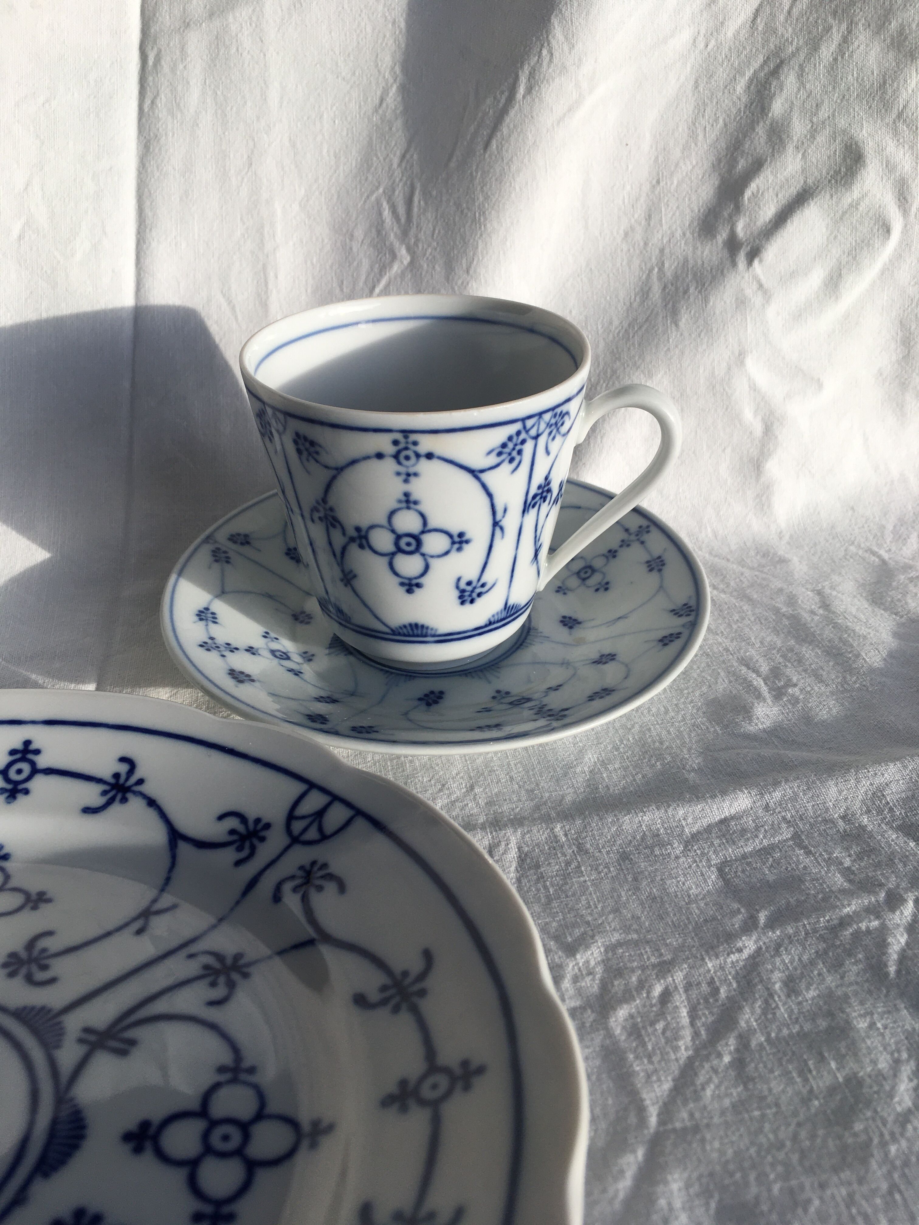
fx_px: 1027
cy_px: 612
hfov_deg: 48.2
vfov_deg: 61.7
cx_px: 460
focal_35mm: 29
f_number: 2.2
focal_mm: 4.15
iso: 25
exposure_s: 1/506
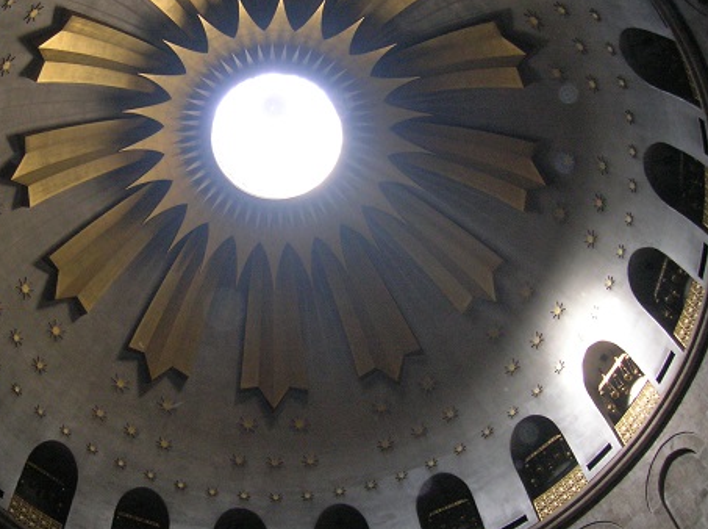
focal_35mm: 45
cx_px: 255
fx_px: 919
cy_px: 214
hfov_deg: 41.8
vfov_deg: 32.0
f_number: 2.9
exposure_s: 1/21
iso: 188
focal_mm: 5.7
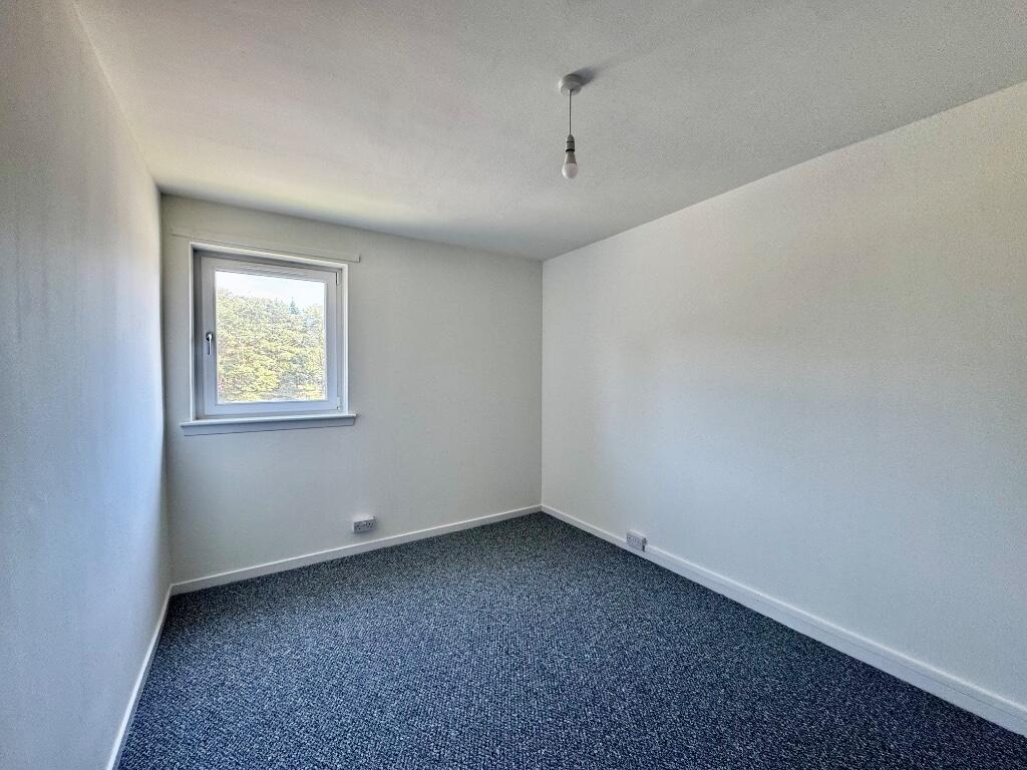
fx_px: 415
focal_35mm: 14
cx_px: 514
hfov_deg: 102.1
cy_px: 385
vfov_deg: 85.7
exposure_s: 1/100
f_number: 2.2
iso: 125
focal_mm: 2.22
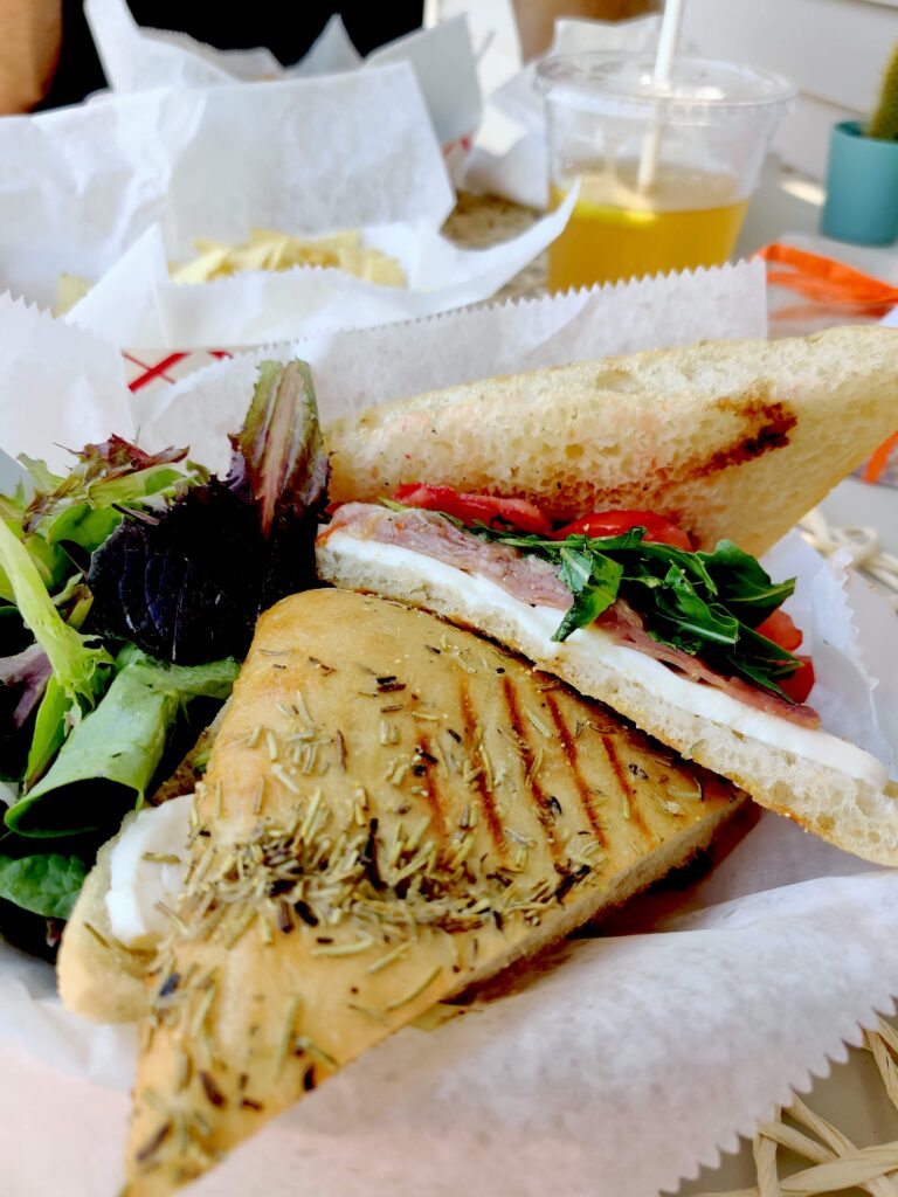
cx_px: 449
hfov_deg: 51.4
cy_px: 598
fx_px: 934
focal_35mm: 27
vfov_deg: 65.3
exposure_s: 1/243
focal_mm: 4.75
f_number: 1.65
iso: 100
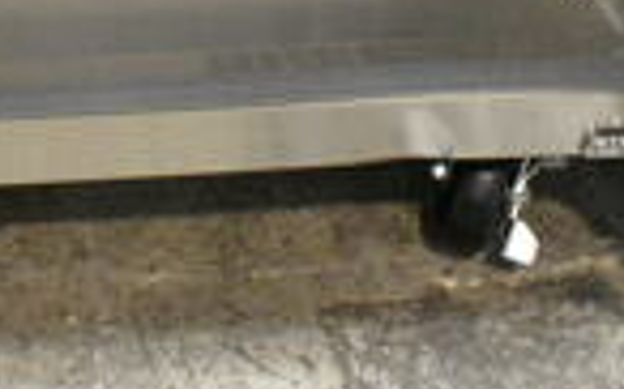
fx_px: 2279
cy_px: -282
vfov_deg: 9.3
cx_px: -222
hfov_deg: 14.8
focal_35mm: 134
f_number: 7.1
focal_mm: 21
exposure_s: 1/200
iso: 6400
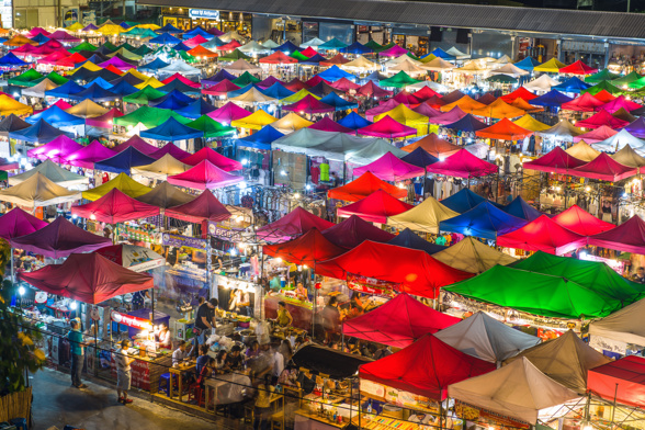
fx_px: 1254
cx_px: 322
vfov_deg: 19.5
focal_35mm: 70
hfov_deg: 28.8
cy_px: 215
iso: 50
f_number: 8
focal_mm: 70
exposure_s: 2
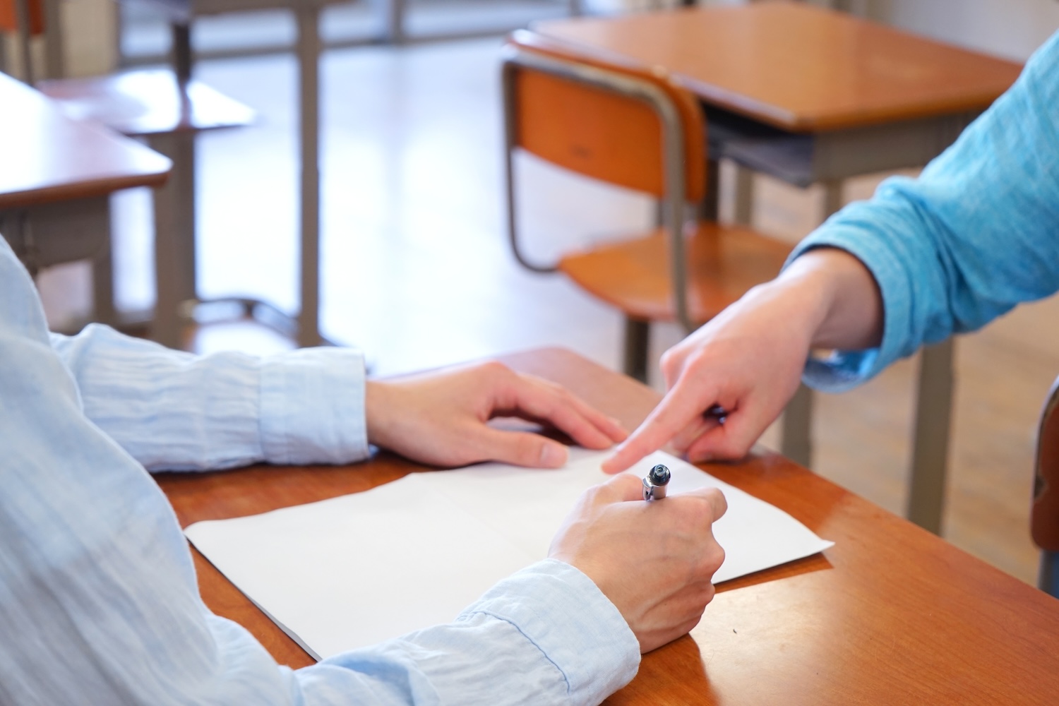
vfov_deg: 19.5
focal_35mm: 70
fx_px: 2059
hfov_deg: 28.8
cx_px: 530
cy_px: 353
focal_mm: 70
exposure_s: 1/80
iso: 640
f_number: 5.6
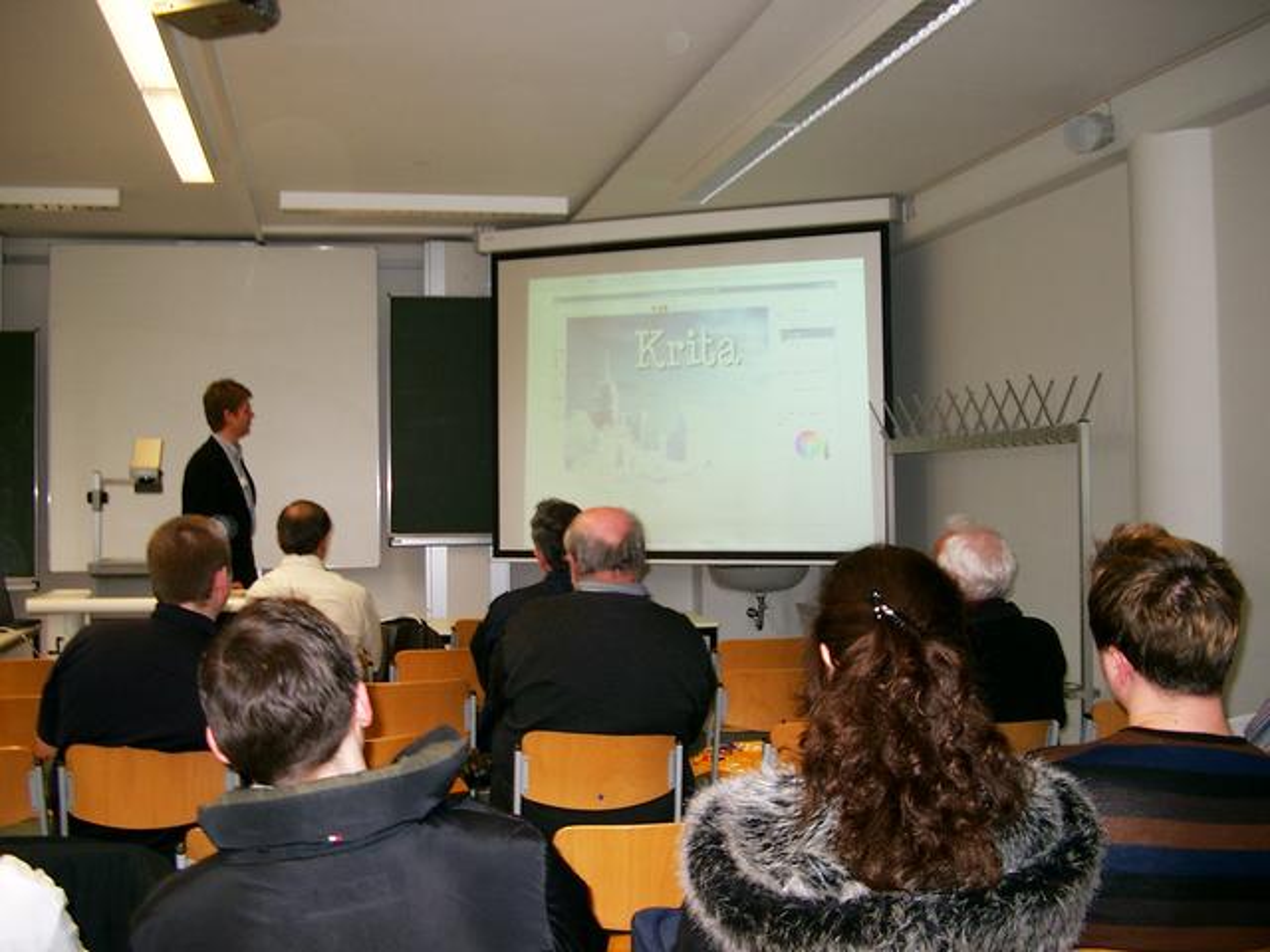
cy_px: 476
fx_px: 1357
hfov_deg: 50.1
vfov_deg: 38.7
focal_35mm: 37
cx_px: 635
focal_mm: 7.6
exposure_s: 1/60
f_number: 2.6
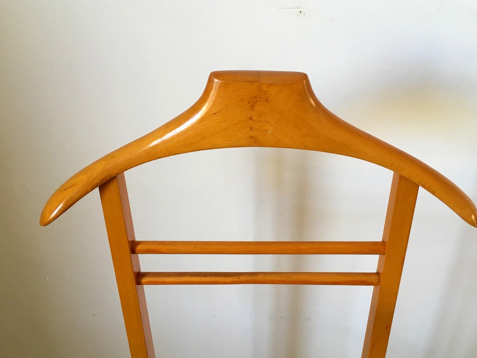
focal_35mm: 34
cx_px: 246
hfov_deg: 54.0
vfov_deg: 41.8
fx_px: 468
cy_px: 184
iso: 64
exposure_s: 1/33
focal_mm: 4.15
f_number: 2.2
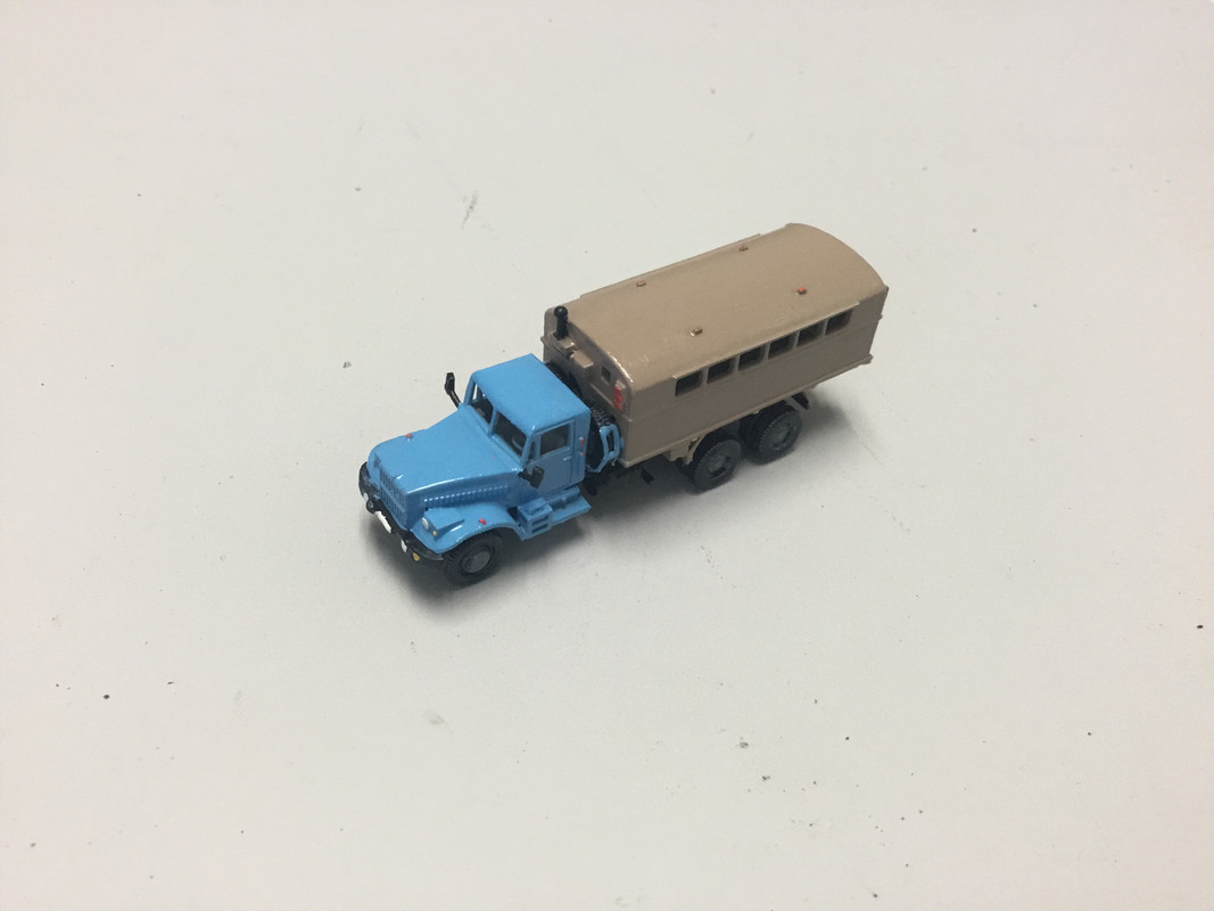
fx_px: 1087
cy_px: 456
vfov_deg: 45.4
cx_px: 607
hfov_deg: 58.4
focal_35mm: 31
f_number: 2.4
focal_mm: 3.3
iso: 50
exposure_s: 1/30
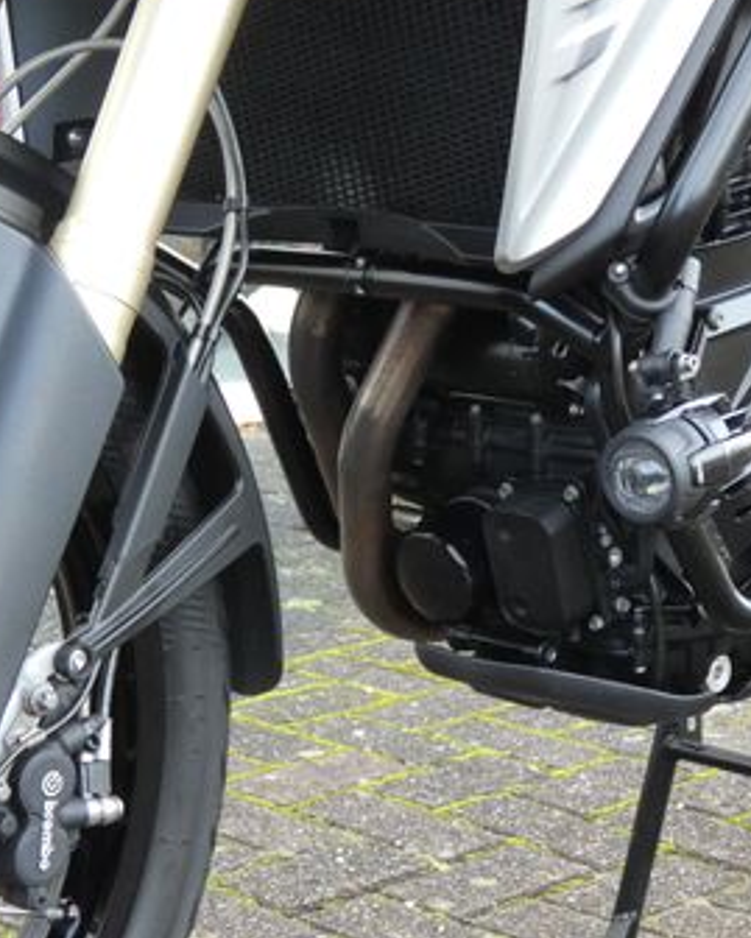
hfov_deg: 16.5
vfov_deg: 20.6
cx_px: 539
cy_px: 539
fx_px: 2583
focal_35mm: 93
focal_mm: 9
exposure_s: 1/80
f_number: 3.9
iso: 500
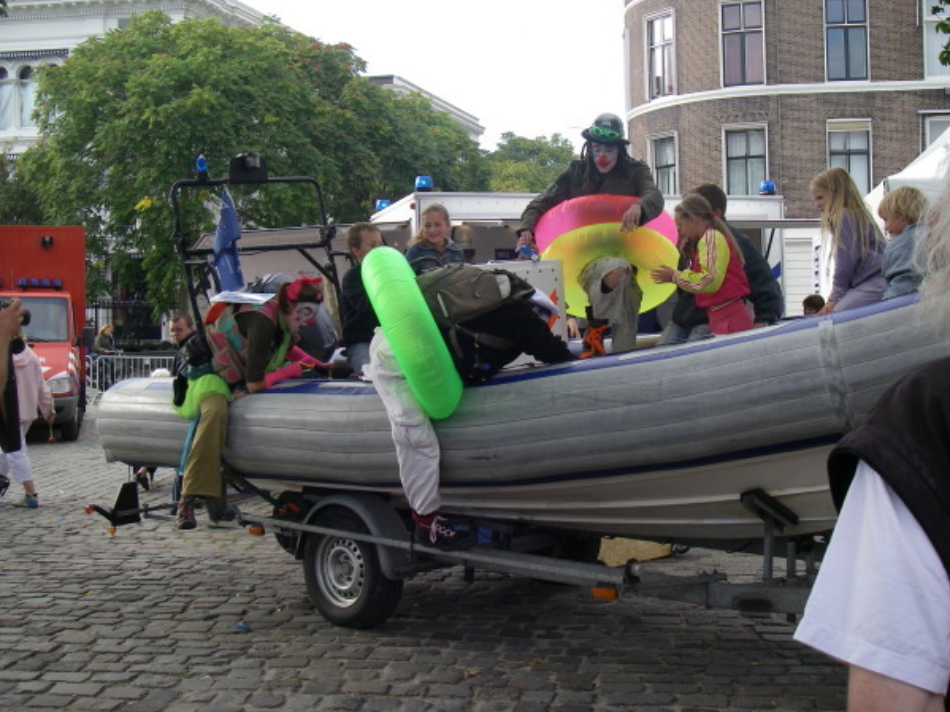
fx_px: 1290
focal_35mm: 47
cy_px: 333
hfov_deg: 40.4
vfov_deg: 30.9
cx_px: 476
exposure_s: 1/160
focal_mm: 7.3
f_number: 3.4
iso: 64
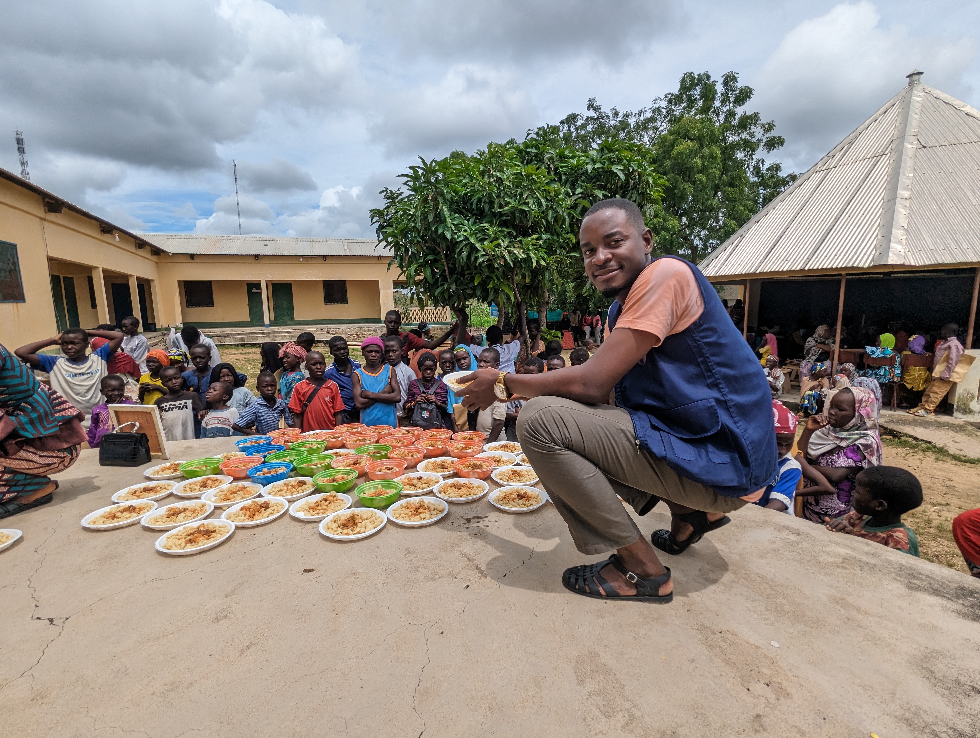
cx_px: 490
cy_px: 369
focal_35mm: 16
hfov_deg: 94.4
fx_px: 454
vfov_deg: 78.2
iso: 50
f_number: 2.2
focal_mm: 2.35
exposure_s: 1/2020
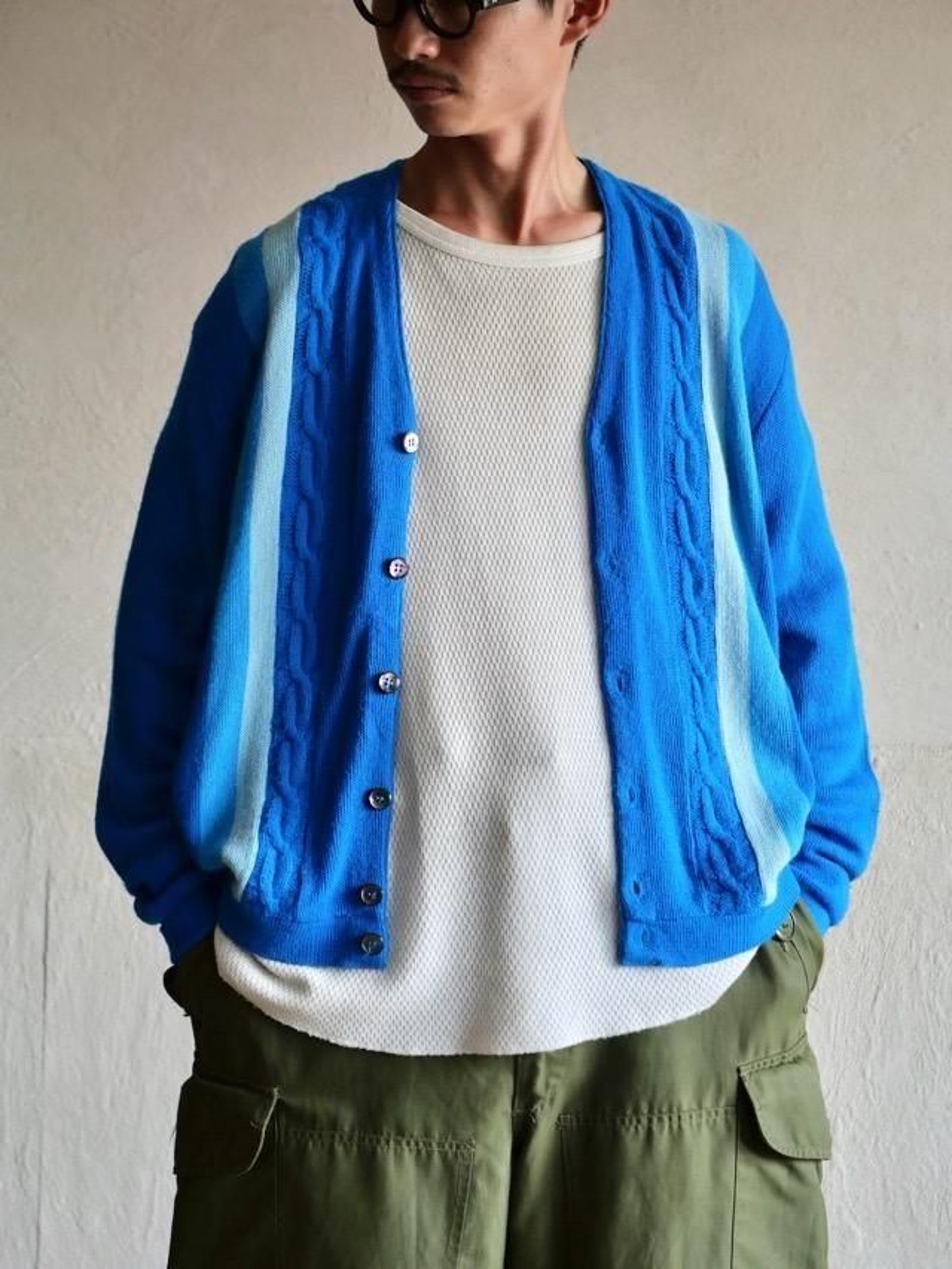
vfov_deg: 21.3
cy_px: 634
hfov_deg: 16.1
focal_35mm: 92
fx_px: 3373
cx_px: 476
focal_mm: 46
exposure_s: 1/100
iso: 500
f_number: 3.9
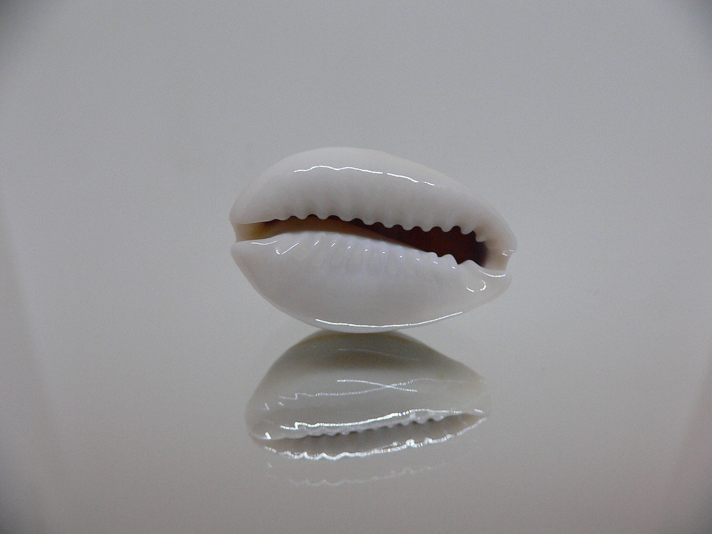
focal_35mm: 35
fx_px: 720
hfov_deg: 52.6
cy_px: 267
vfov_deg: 40.7
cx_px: 356
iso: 200
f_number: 2.8
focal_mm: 4.6
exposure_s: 1/60
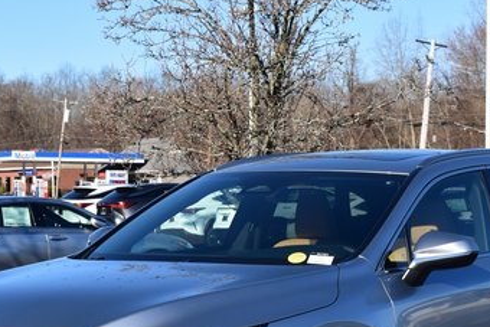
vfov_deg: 10.8
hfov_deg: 16.1
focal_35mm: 127
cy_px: 287
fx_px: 1728
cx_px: 270
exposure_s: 1/500
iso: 360
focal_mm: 45
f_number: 11
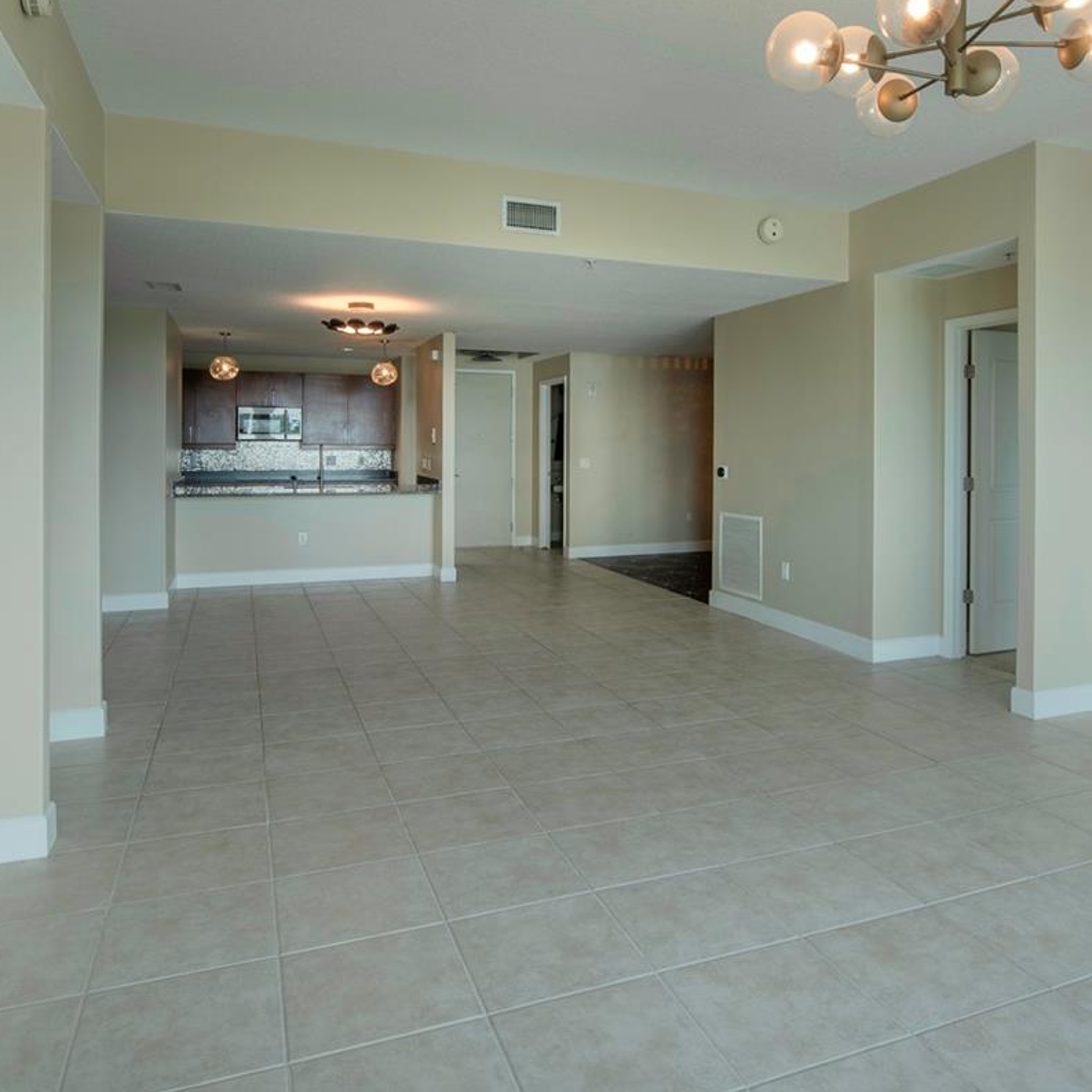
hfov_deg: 64.8
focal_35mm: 24
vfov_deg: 64.5
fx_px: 857
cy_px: 441
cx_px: 618
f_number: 8
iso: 200
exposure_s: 1/60
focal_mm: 14
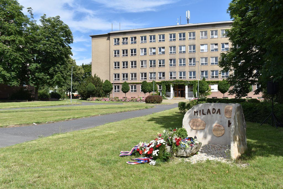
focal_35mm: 32
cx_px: 142
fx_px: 248
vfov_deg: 41.7
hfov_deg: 59.5
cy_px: 94
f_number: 9
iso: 100
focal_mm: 21
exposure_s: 1/320
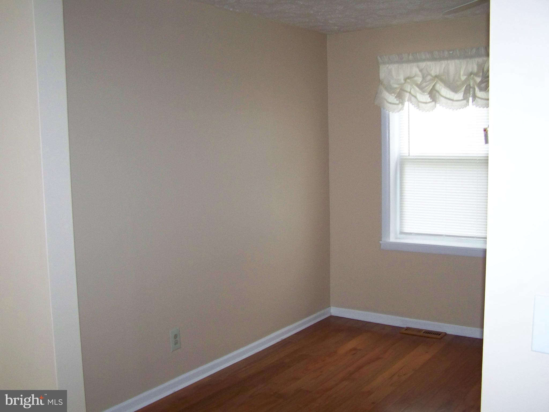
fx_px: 603
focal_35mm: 38
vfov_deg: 37.7
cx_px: 274
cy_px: 206
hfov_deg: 49.0
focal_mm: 6.3
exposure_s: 1/30
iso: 200
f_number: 2.8
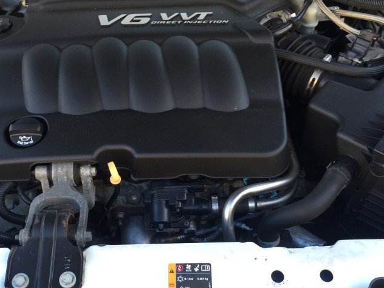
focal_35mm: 47
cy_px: 173
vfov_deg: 30.8
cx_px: 160
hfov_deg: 40.3
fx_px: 521
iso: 32
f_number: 2.2
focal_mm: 4.15
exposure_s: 1/60
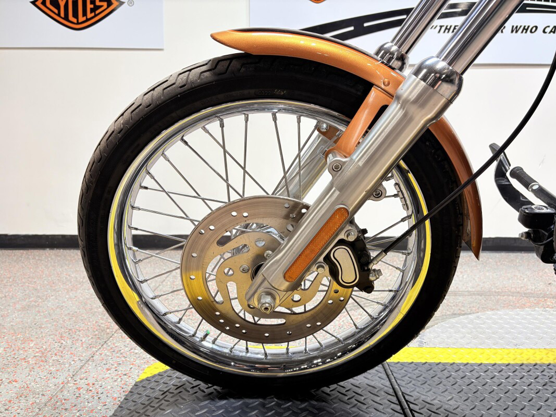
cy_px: 208
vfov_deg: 53.1
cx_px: 278
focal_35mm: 26
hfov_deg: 67.3
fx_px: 418
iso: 50
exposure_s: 1/120
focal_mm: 5.96
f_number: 1.6
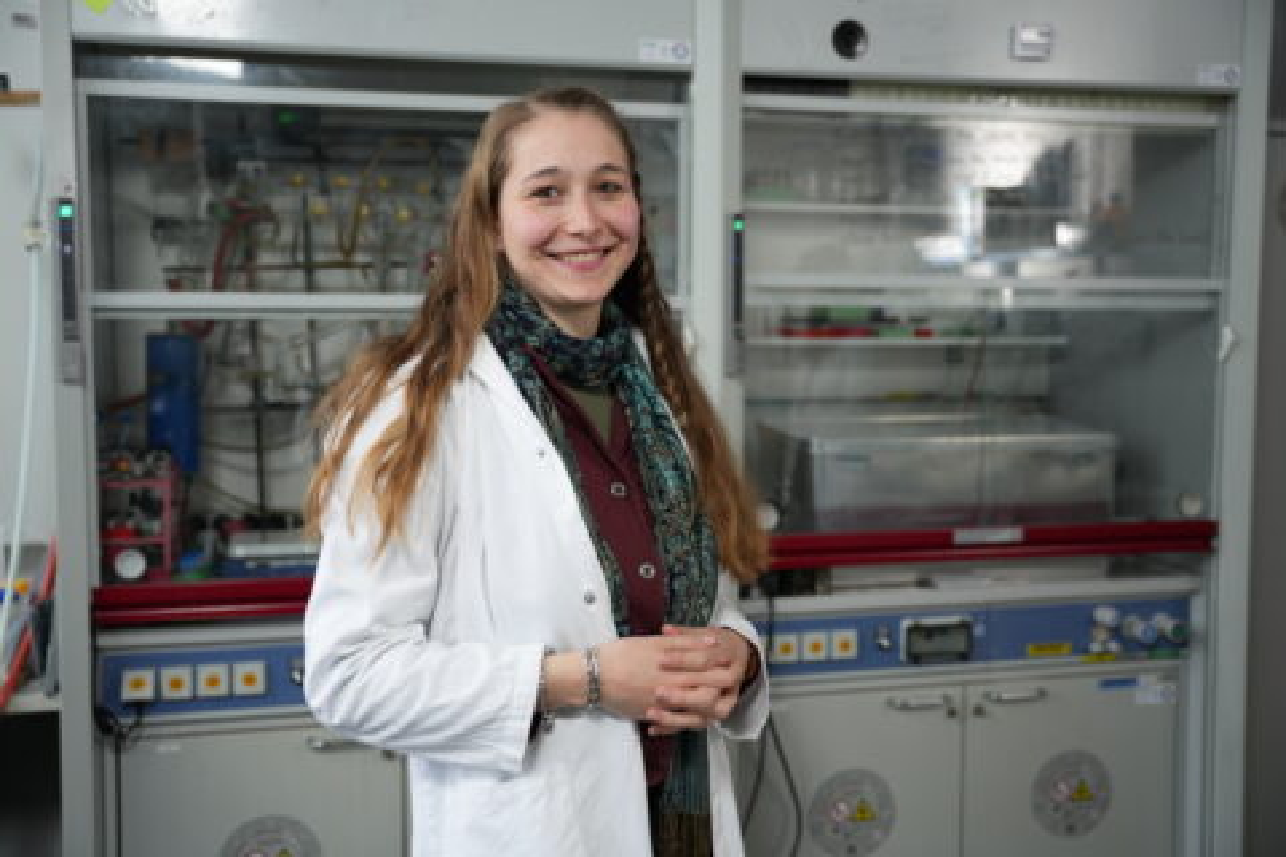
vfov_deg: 33.9
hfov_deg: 49.1
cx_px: 643
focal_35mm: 39
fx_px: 1407
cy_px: 428
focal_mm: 39.4
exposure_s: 1/125
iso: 250
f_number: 2.8
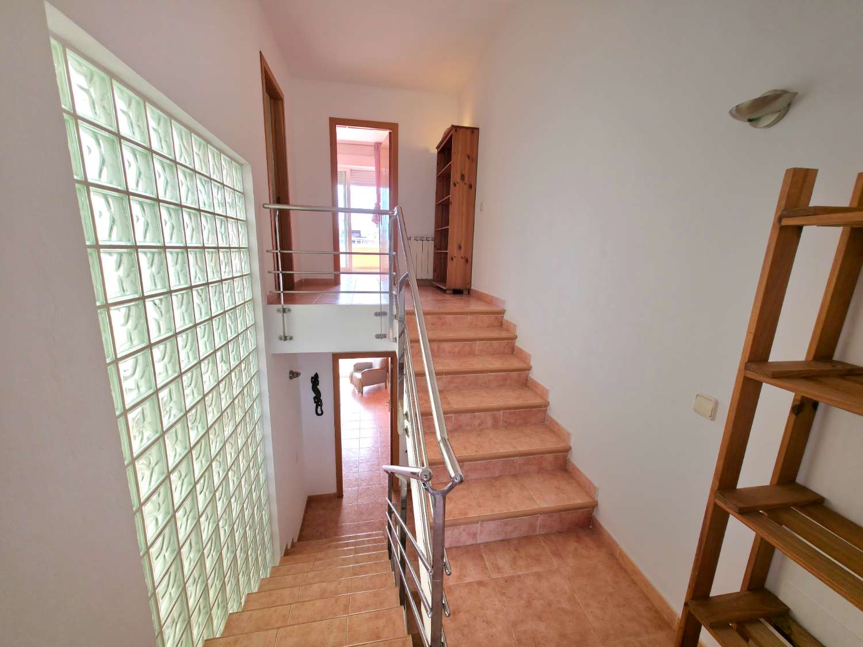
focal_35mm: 13
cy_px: 324
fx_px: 324
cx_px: 432
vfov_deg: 89.9
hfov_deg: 106.2
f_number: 1.9
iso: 32
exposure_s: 1/120
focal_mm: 2.2
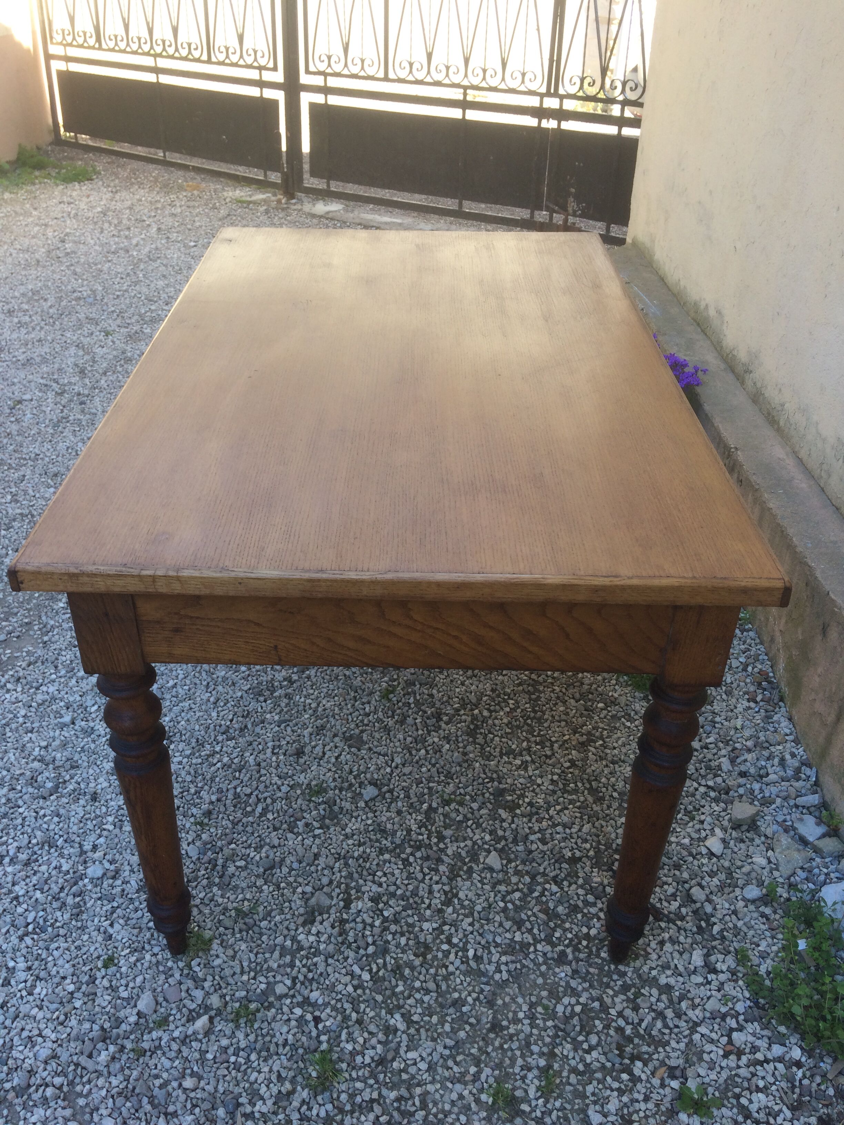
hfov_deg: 48.2
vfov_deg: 61.7
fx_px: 943
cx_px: 422
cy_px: 562
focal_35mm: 29
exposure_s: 1/172
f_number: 2.2
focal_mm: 4.15
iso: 32
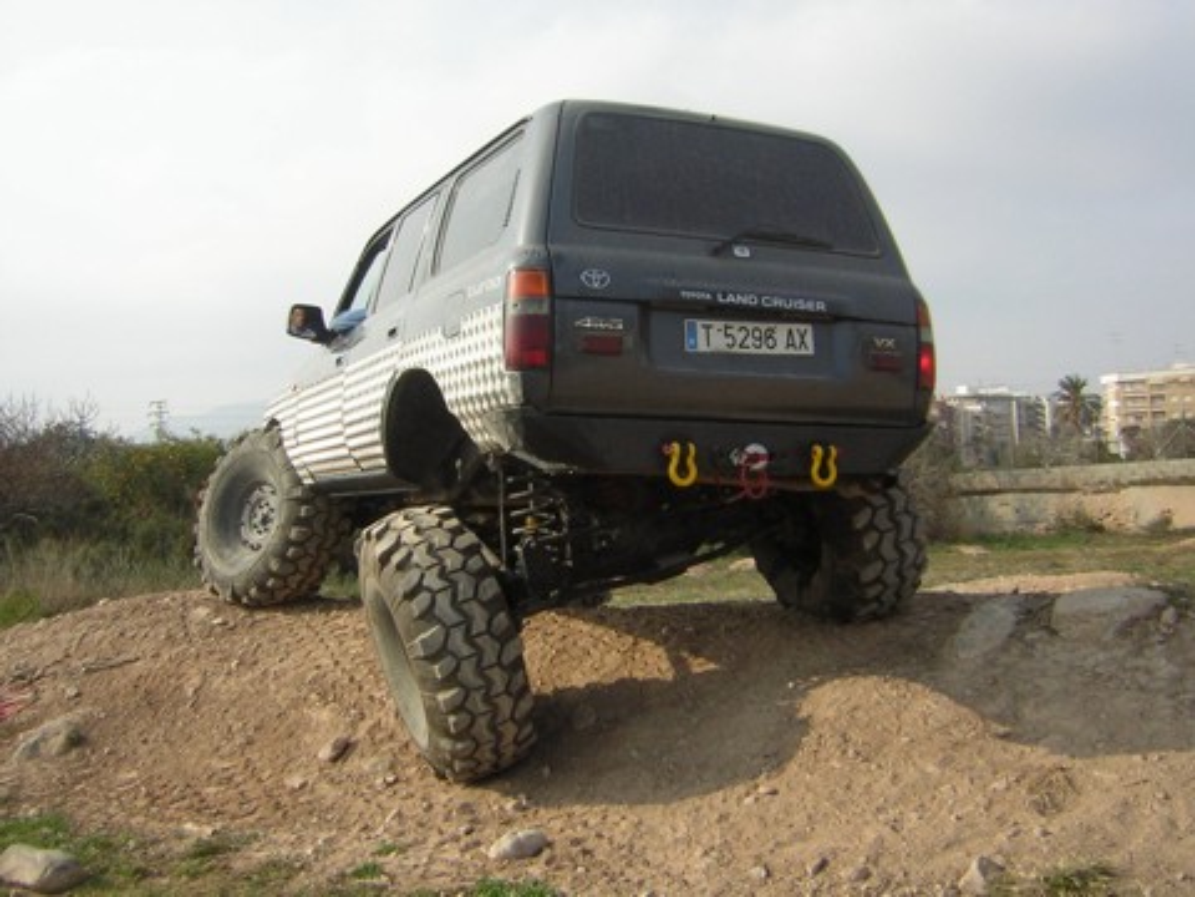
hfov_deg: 51.4
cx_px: 598
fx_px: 1243
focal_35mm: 36
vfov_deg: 39.7
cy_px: 448
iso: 50
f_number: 5.2
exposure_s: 1/305
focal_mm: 4.7
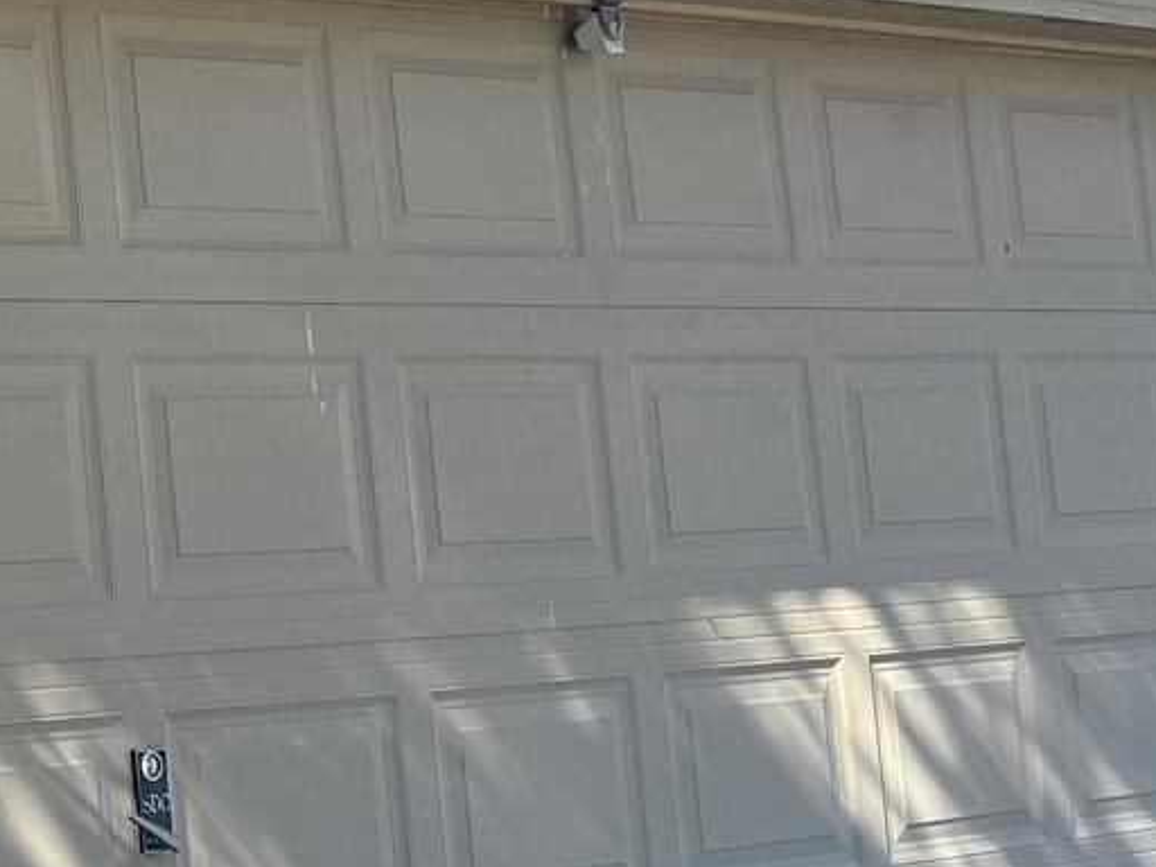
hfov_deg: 17.7
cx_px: -727
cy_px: 203
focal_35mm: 96
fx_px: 3206
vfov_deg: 15.3
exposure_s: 1/1464
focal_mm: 6.76
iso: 100
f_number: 1.78
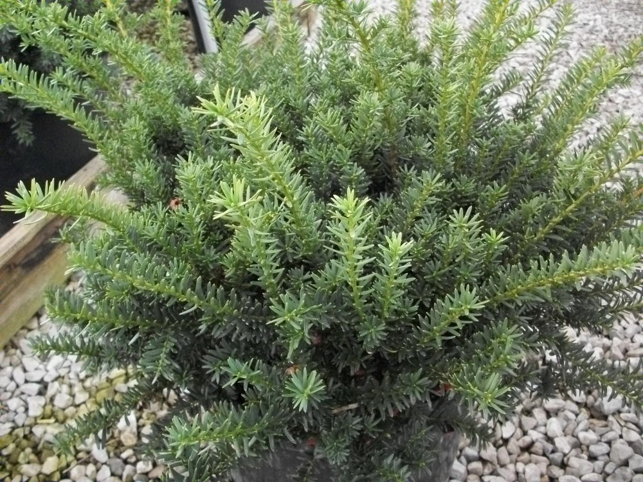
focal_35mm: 35
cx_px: 322
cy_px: 241
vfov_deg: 40.7
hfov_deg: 52.6
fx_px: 650
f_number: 3.1
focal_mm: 6.3
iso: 633
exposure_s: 1/500
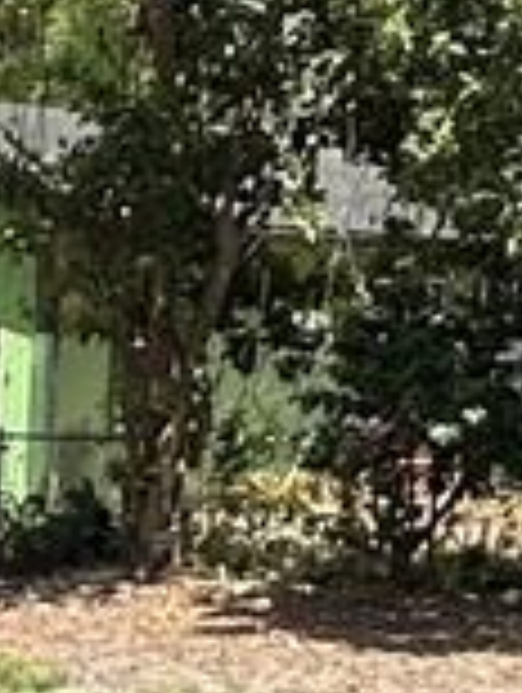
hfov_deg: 8.2
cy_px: 765
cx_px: -1202
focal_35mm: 145
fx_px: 2907
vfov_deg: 13.3
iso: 40
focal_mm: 2.22
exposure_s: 1/690
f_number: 2.2
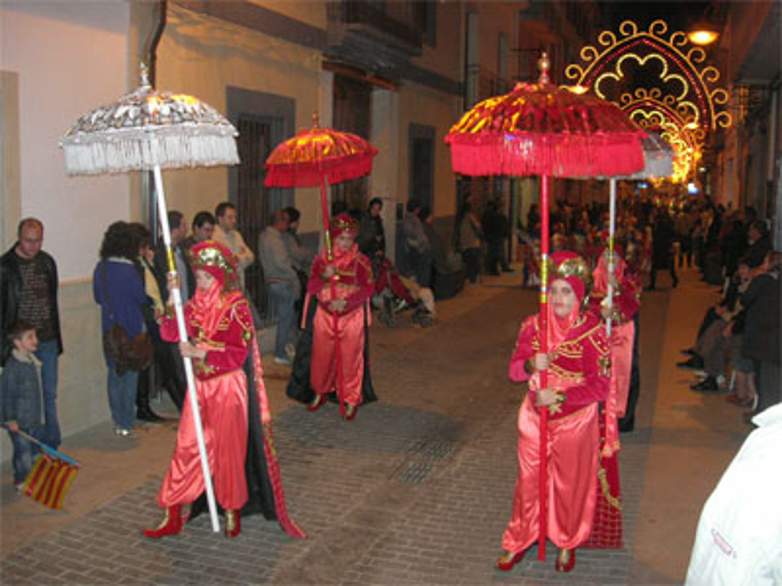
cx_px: 391
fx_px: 858
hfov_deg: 49.0
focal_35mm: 38
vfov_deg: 37.7
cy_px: 293
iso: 189
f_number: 2.8
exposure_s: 1/60.1
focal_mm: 7.8
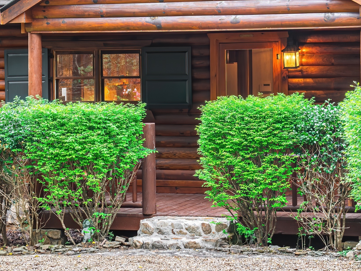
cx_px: 179
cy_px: 83
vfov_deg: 10.2
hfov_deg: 13.5
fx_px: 1521
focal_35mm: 146
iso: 100
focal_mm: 55
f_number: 7.1
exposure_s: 1/20
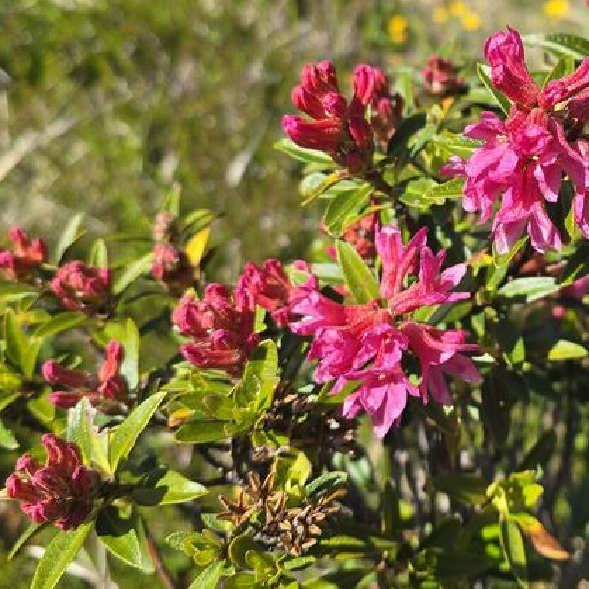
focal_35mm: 50
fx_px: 963
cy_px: 182
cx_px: 481
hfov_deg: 33.0
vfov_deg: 33.6
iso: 12
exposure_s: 1/621
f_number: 1.7
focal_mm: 6.3
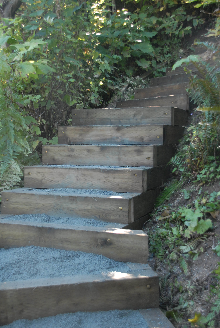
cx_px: 110
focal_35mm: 44
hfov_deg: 30.9
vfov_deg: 44.9
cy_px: 164
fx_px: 398
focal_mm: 29
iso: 640
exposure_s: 1/80
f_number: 4.5
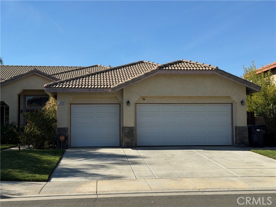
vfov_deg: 30.3
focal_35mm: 48
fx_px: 383
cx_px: 138
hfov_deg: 39.7
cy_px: 104
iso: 64
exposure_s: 1/4878
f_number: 1.78
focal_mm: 6.76
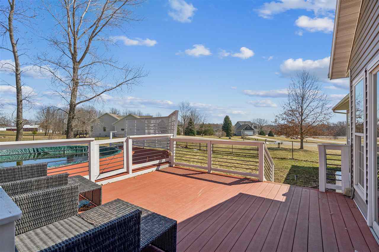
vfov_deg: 73.7
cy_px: 126
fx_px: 168
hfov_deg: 96.7
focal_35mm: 16
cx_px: 190
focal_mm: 16
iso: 400
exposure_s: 1/1000
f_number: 9
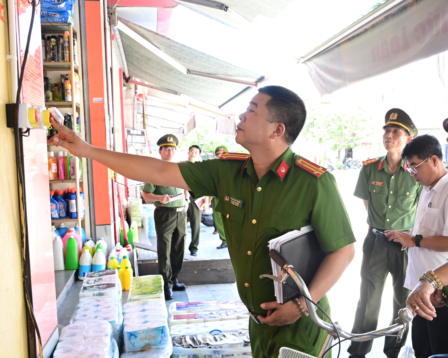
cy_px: 177
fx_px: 544
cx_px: 270
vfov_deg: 36.5
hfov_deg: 44.5
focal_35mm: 41
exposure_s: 1/200
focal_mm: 24
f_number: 5.6
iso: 1600
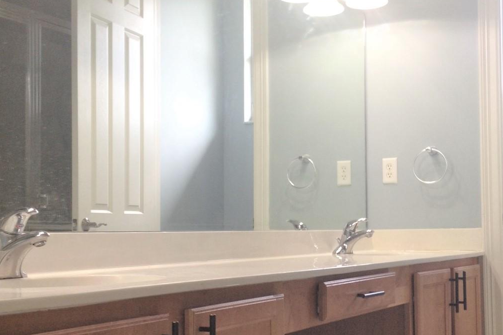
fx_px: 824
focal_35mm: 59
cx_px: 264
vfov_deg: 23.0
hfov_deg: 33.9
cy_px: 194
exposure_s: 1/40
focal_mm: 4.28
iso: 80
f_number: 2.4
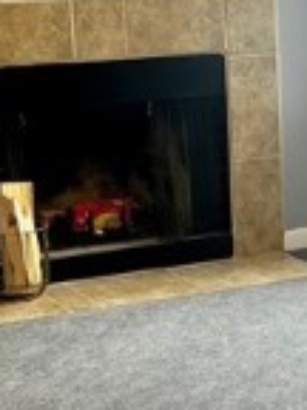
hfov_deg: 10.4
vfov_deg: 14.2
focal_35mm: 139
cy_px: 248
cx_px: 412
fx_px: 1644
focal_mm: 5.7
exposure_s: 1/120
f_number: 1.5
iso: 100
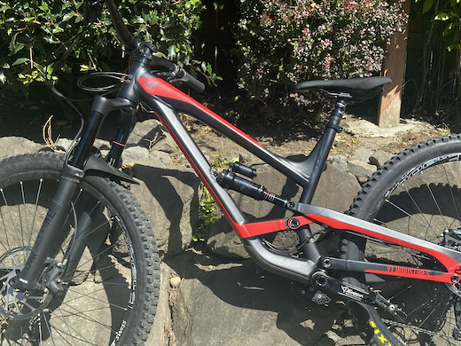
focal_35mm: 40
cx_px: 266
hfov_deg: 46.6
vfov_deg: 35.6
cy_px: 235
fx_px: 533
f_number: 1.8
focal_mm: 4.25
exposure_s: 1/1272
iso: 32
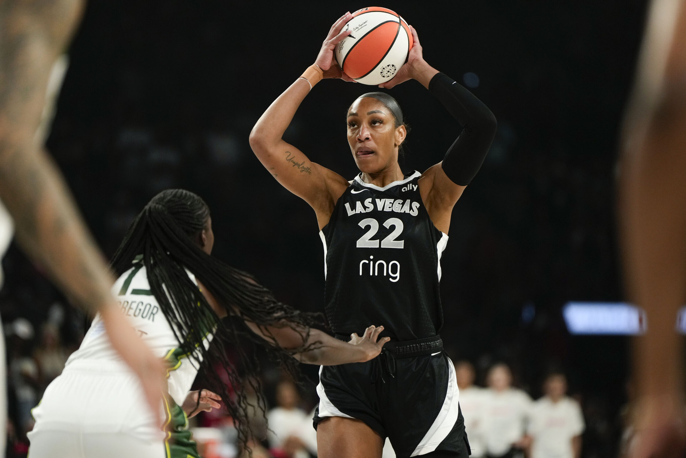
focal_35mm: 200
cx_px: 343
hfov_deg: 10.3
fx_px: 3811
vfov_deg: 6.9
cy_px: 229
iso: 2500
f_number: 2.8
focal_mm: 200
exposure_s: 1/1600
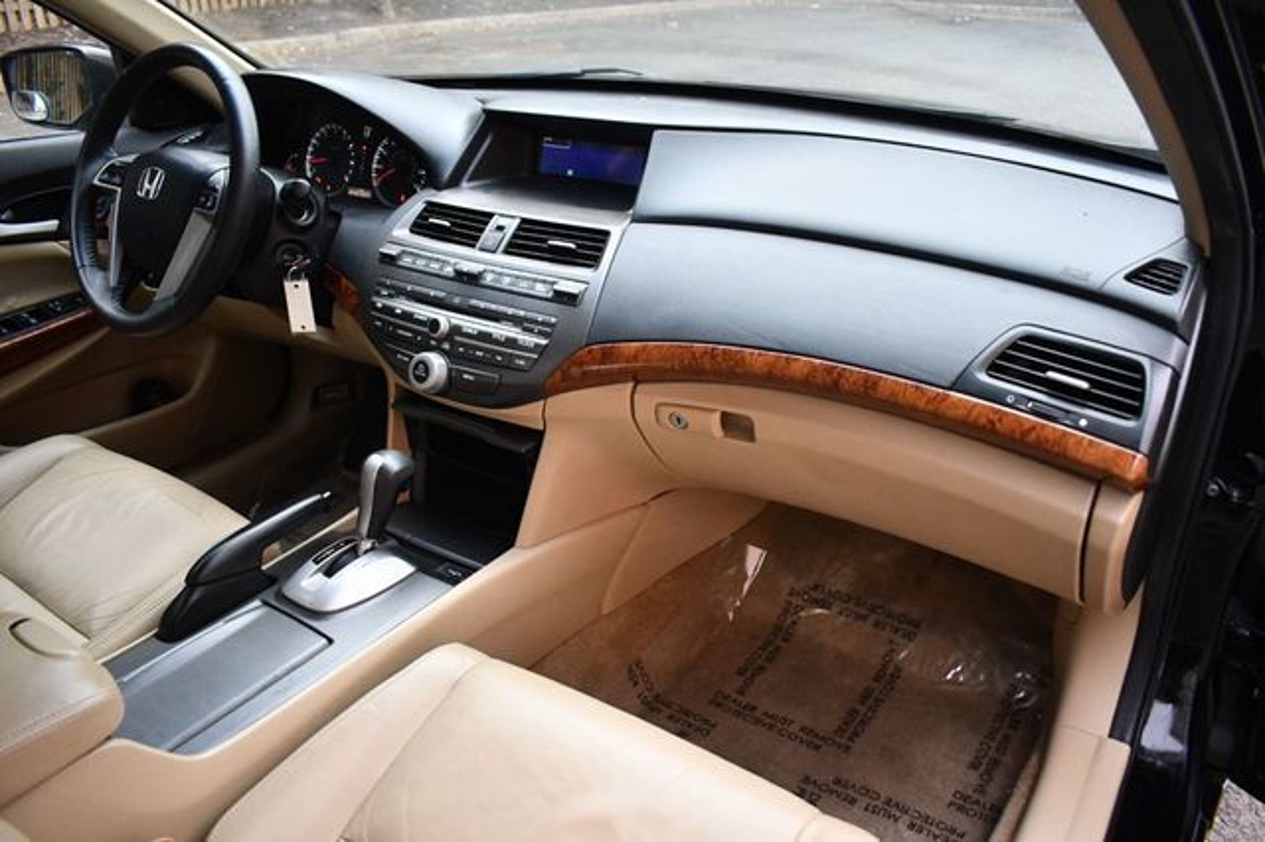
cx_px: 632
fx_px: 948
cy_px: 421
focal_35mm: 27
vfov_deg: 47.9
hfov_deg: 67.4
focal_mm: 18
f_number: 3.5
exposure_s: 1/125
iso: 1600
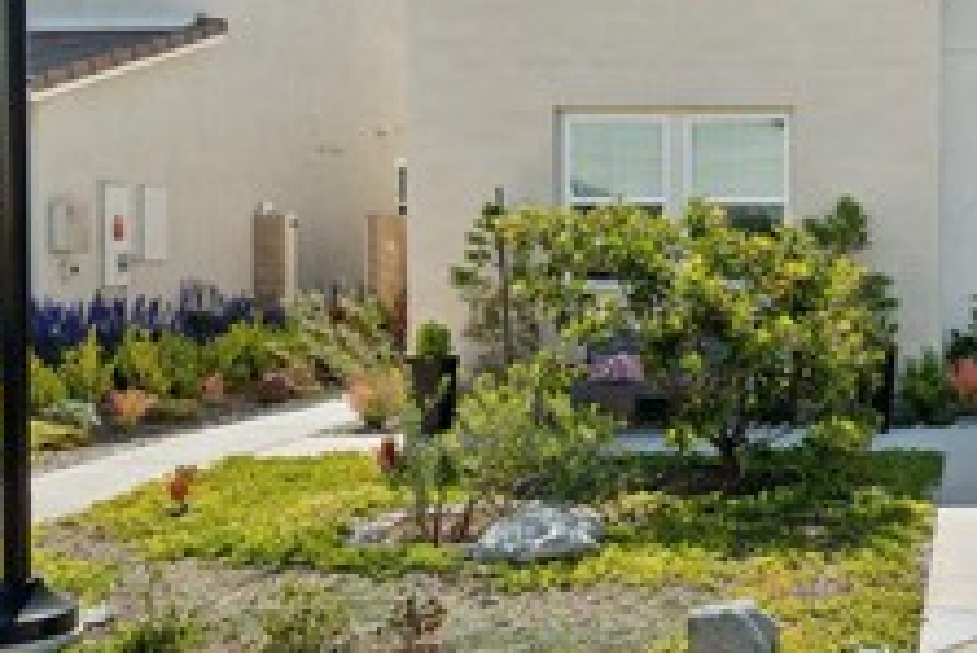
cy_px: 243
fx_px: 1249
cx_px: 955
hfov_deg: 38.4
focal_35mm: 46
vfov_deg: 29.2
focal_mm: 16
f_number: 11
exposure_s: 1/500
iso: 800
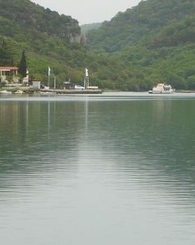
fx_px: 1669
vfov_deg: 8.4
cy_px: 88
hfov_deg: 6.7
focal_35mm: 231
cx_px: 119
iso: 100
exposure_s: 1/125
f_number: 4
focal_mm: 11.5
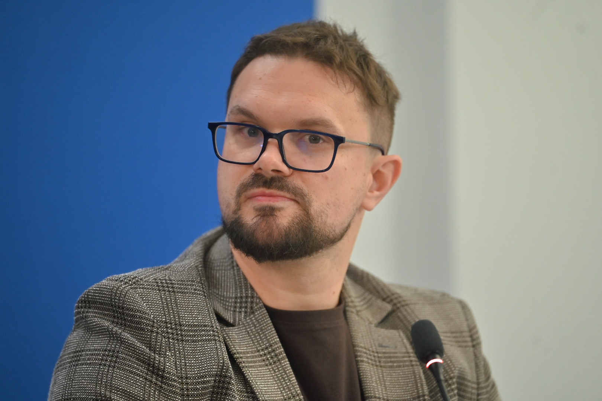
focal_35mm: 165
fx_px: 2759
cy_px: 200
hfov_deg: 12.5
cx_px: 301
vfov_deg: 8.3
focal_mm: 165
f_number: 2.8
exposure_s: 1/400
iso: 900
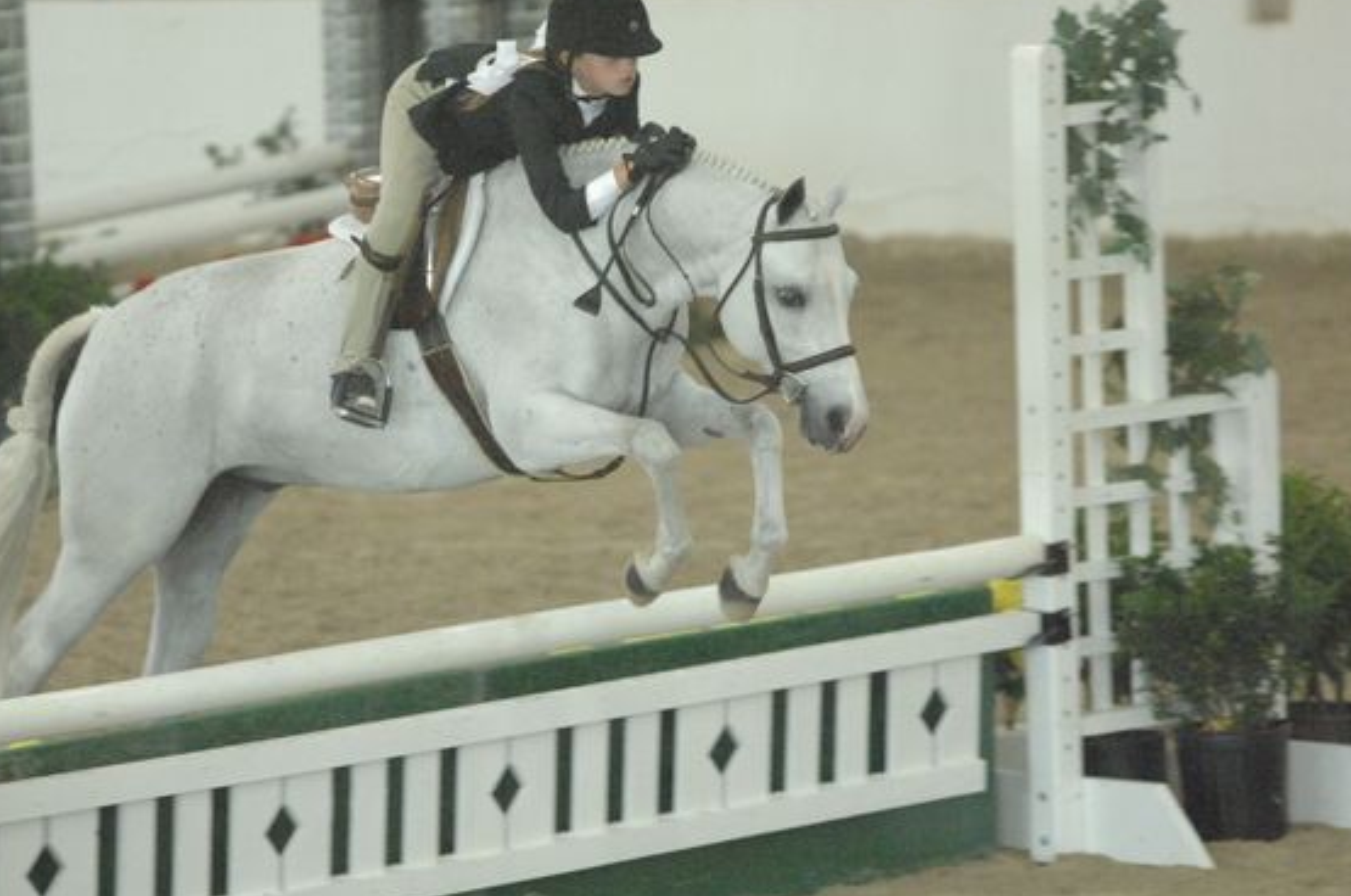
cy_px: 410
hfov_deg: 6.0
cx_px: 594
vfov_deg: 4.0
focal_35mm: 346
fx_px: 12962
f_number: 2.8
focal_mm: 200
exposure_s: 1/320
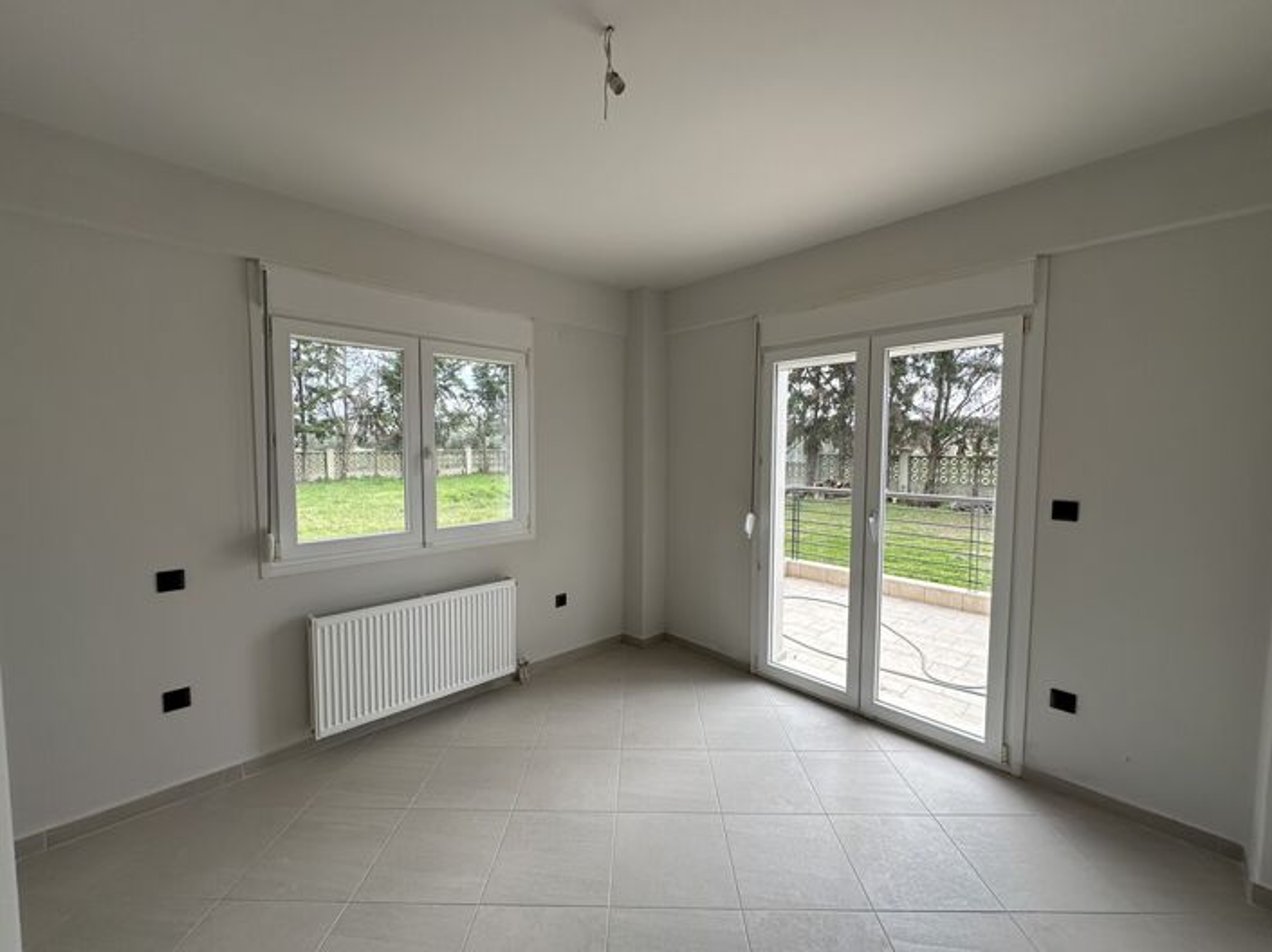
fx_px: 514
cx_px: 636
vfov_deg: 85.6
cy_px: 476
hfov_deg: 102.1
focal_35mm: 14
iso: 40
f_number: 2.2
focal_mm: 2.22
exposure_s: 1/406
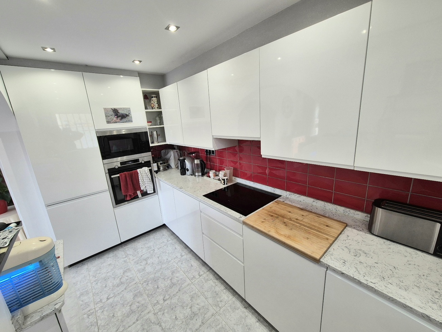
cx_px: 221
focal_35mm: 13
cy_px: 166
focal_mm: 2.2
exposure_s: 1/100
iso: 80
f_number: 2.2
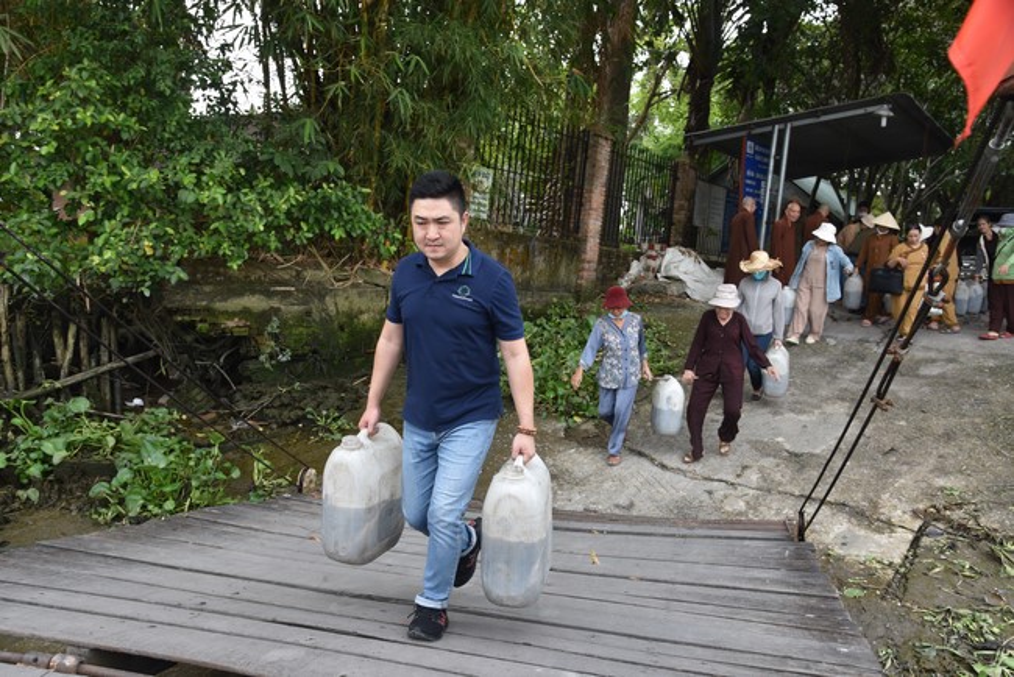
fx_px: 874
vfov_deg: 42.4
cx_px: 507
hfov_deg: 60.3
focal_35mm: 31
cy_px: 338
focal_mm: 31
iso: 400
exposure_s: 1/200
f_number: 7.1
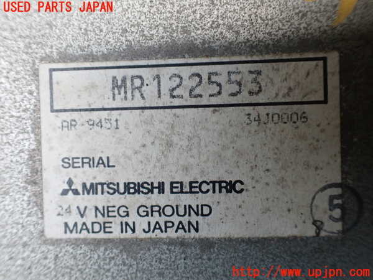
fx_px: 323
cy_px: 140
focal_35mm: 30
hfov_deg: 60.0
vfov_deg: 46.8
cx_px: 186
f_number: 2.3
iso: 320
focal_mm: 5.4
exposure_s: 1/125
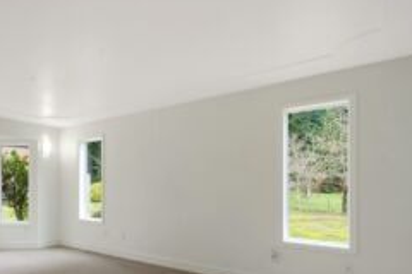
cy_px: 181
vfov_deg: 50.4
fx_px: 286
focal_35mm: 25
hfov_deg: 67.3
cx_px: 106
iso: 400
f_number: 13
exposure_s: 1/125
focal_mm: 15
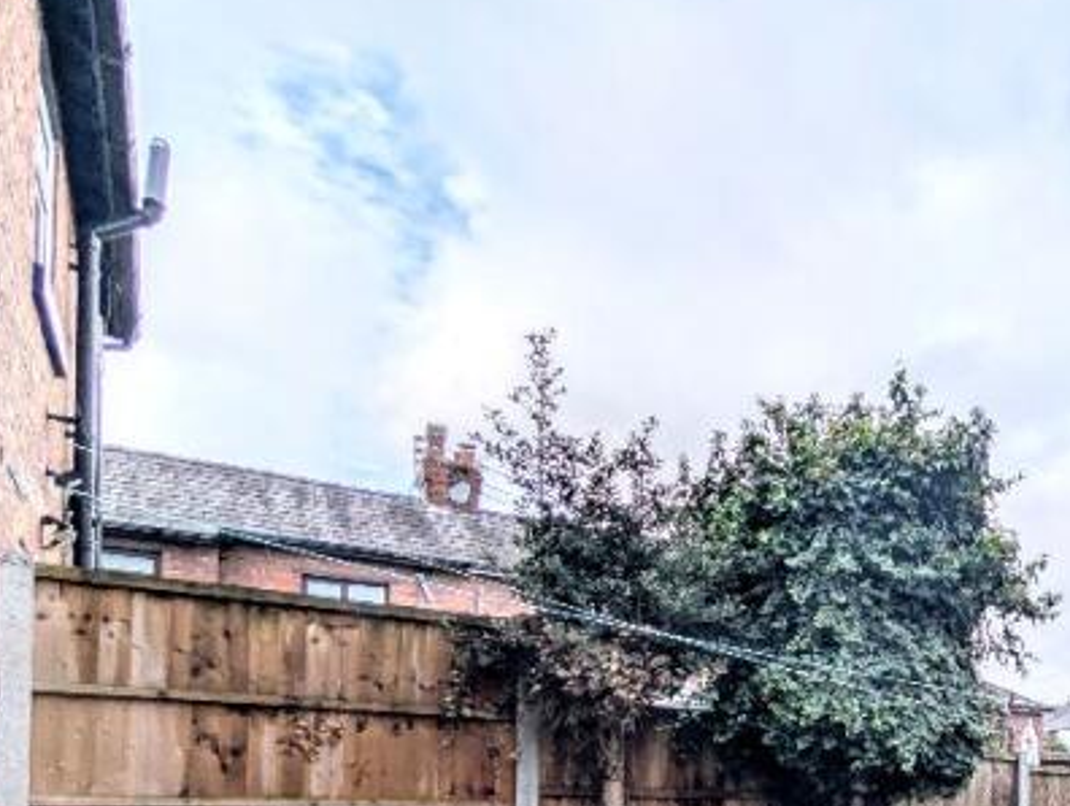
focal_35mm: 31
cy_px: 786
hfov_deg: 46.1
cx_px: 1129
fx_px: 959
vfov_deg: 40.5
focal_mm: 2.02
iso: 55
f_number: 1.7
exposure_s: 1/2227
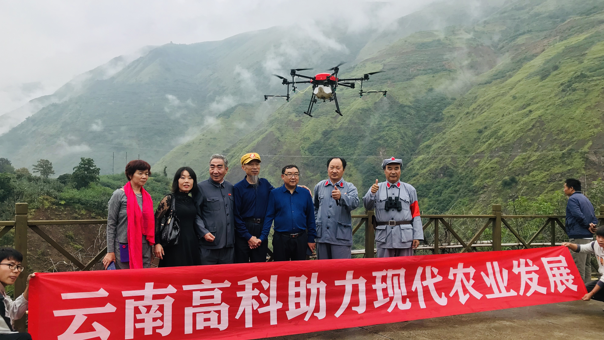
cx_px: 299
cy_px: 186
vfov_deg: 37.7
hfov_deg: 62.6
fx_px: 496
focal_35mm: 31
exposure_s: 1/736
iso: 20
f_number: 1.8
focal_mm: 3.99
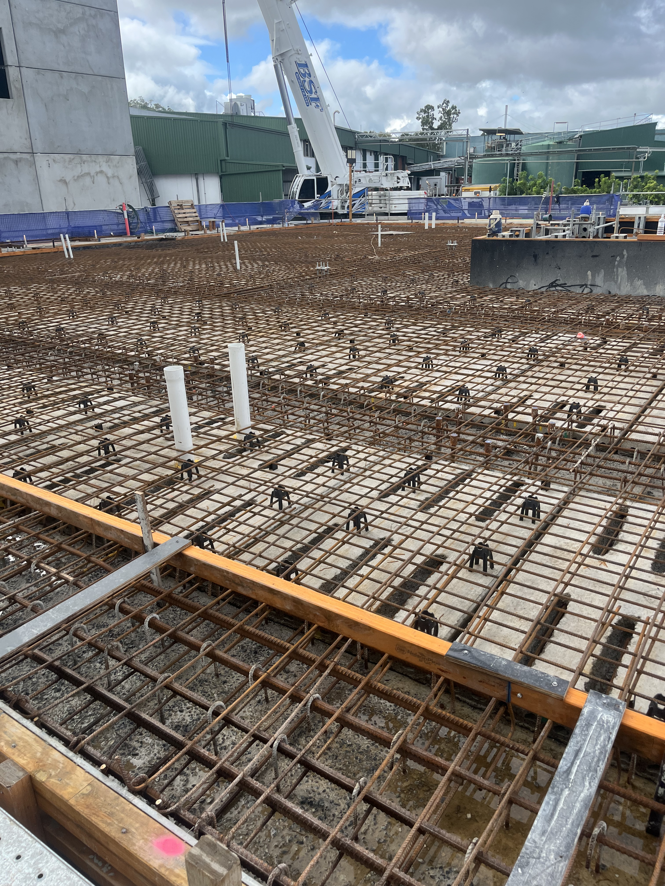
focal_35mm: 26
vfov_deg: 67.3
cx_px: 332
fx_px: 666
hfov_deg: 53.1
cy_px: 443
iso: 50
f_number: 1.6
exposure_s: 1/1106
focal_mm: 5.1
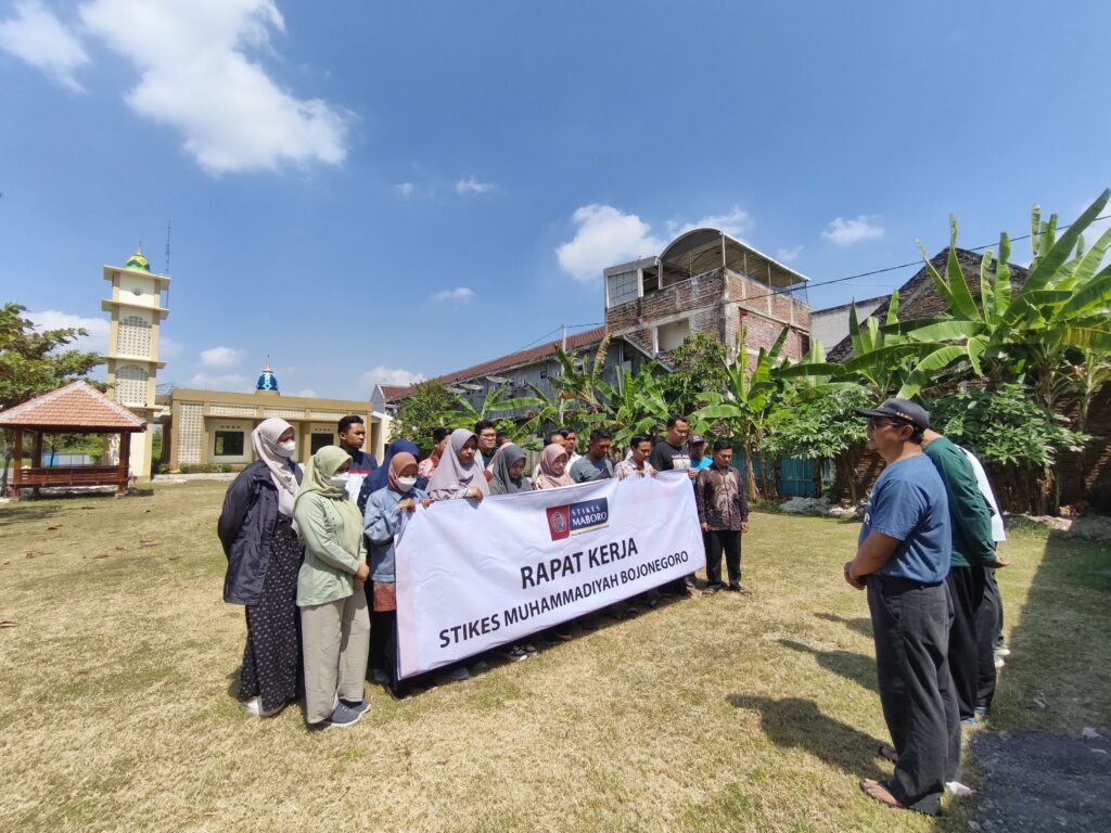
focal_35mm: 15
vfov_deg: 81.7
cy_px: 416
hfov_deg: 98.2
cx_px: 556
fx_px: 481
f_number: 2.2
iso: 50
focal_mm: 1.91
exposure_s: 1/1642
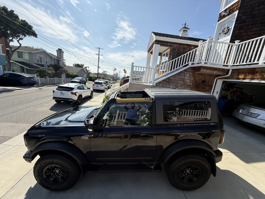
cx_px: 132
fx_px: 107
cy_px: 100
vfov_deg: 85.7
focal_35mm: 14
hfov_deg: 102.1
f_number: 2.2
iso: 64
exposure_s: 1/2841
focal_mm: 2.22
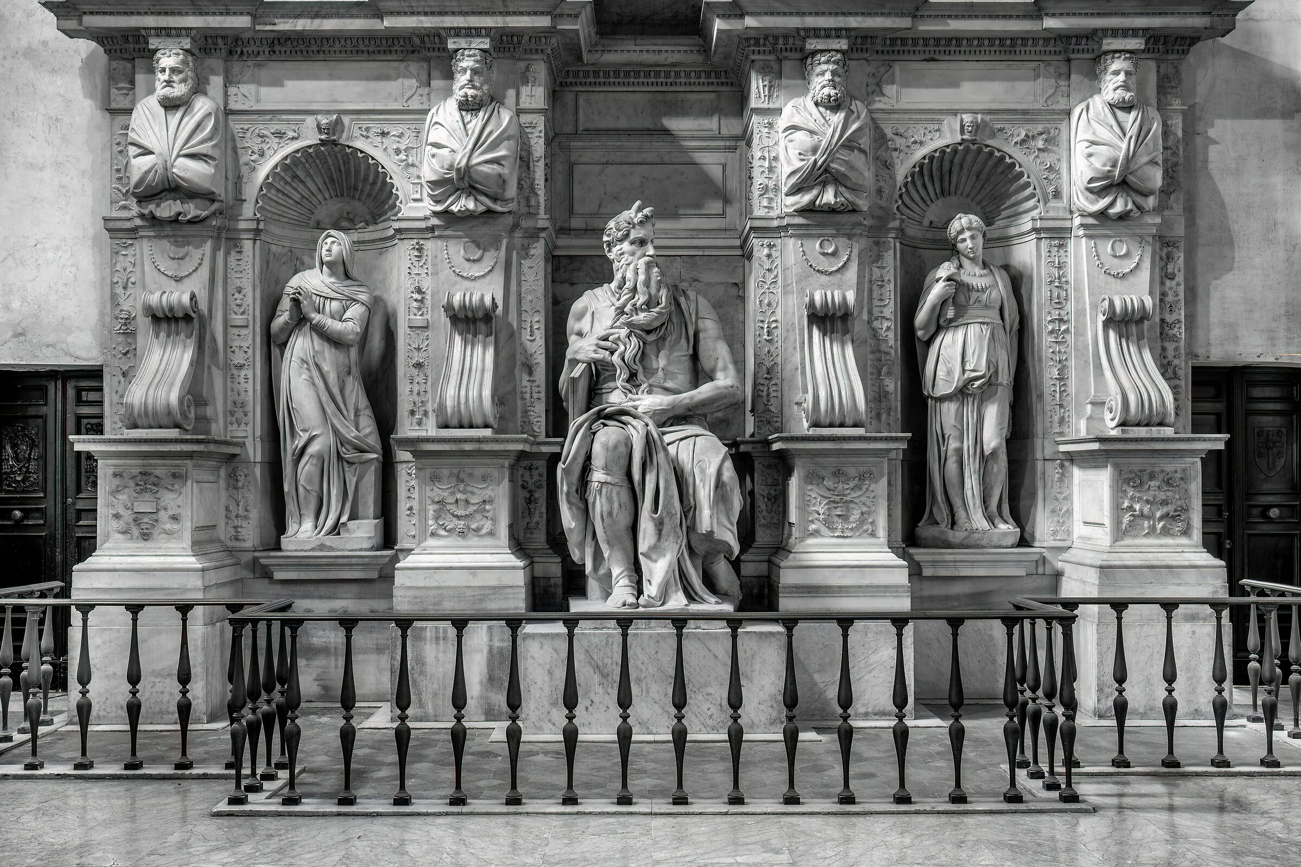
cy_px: 434
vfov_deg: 38.4
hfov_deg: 55.1
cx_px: 650
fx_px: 1247
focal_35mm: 34
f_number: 11
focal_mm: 34.5
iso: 100
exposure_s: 1
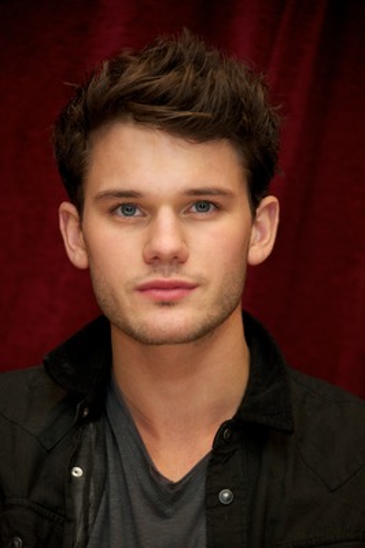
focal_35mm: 250
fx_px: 3808
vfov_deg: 8.2
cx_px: 182
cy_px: 274
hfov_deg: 5.5
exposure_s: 1/60
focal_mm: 250
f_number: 6.3
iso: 1000
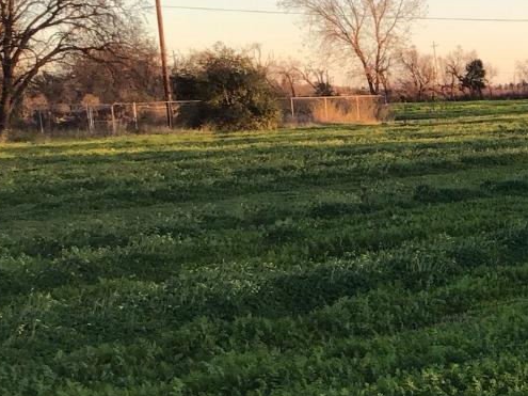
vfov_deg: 15.6
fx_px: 1433
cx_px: 751
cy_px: 308
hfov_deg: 18.8
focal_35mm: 94
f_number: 2.4
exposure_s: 1/186
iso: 25
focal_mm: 3.3
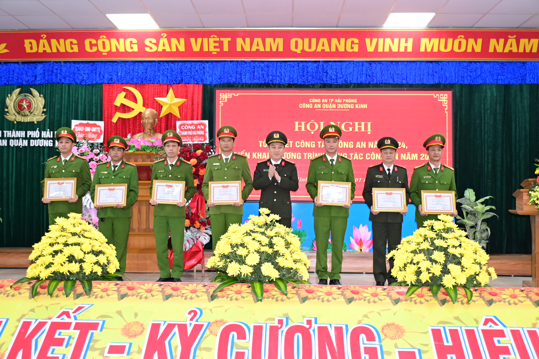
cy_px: 180
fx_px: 584
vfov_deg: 34.2
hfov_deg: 49.6
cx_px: 270
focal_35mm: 39
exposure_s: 1/200
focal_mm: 26
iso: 1250
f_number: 3.8
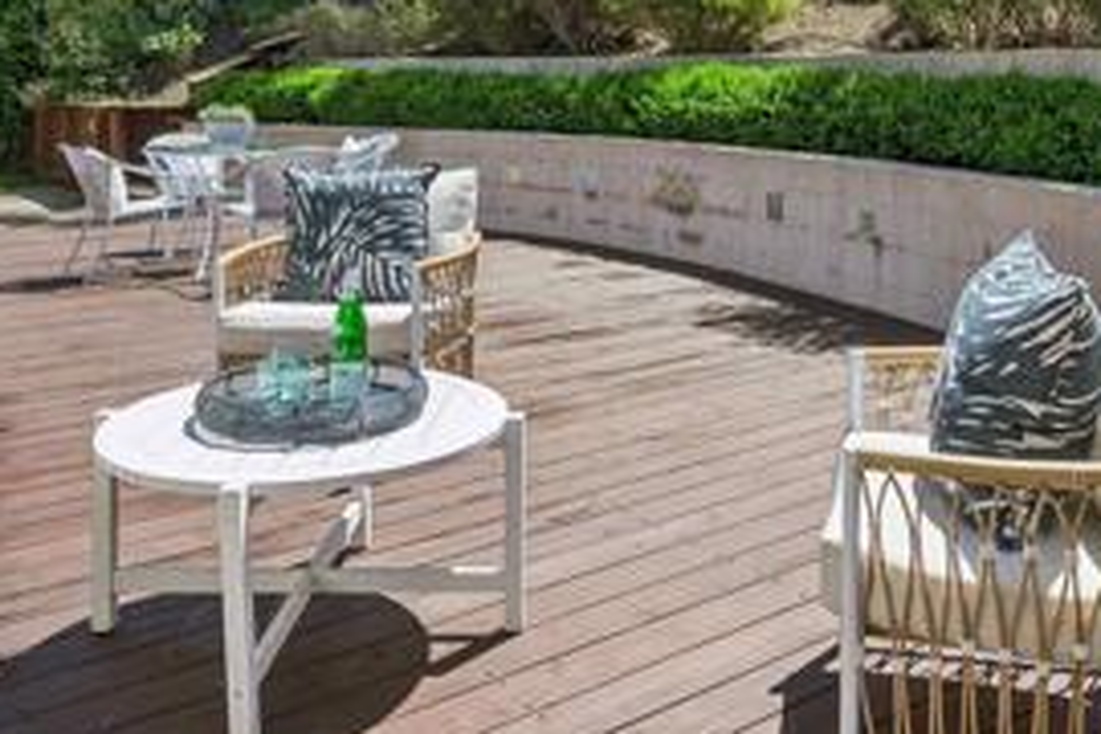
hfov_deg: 50.5
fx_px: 1162
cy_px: 84
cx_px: 636
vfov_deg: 33.3
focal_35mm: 38
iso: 400
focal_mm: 16
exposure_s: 1/640
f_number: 9
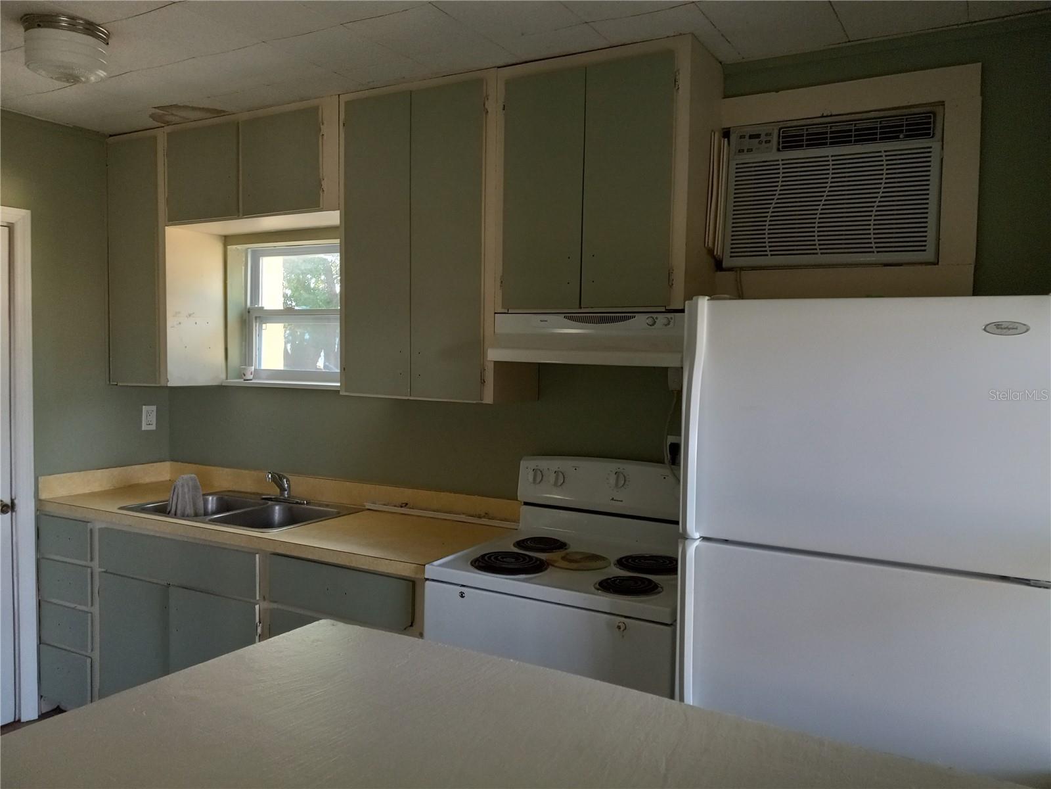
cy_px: 394
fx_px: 820
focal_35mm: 27
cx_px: 526
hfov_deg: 65.3
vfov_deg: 51.4
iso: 160
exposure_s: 1/60
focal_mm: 3.94
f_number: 1.8
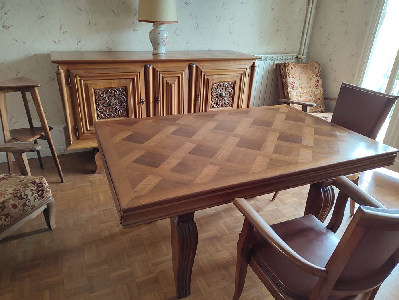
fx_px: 277
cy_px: 150
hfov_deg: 71.6
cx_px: 200
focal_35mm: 24
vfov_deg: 56.8
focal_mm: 5.89
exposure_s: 1/25
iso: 238
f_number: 1.89
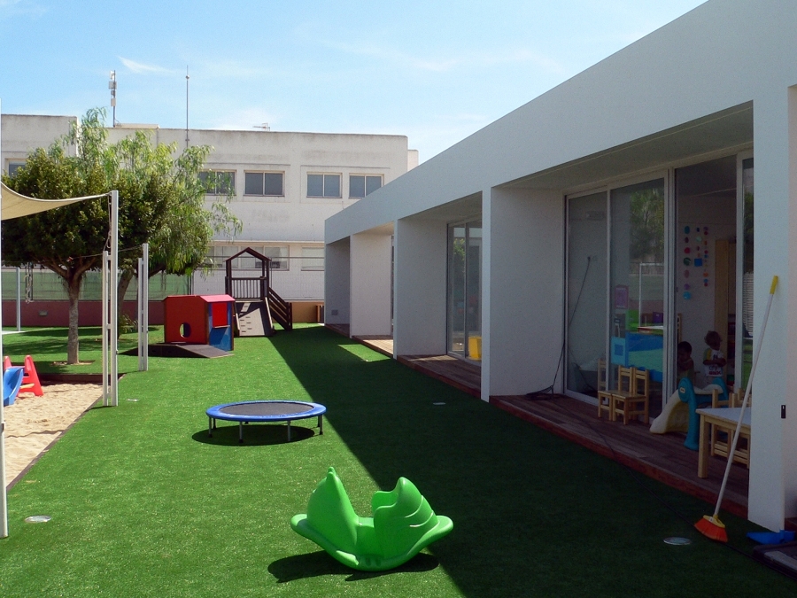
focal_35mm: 36
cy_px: 299
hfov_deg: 51.4
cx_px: 398
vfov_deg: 39.7
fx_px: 829
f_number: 8
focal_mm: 6
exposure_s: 1/200
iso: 100
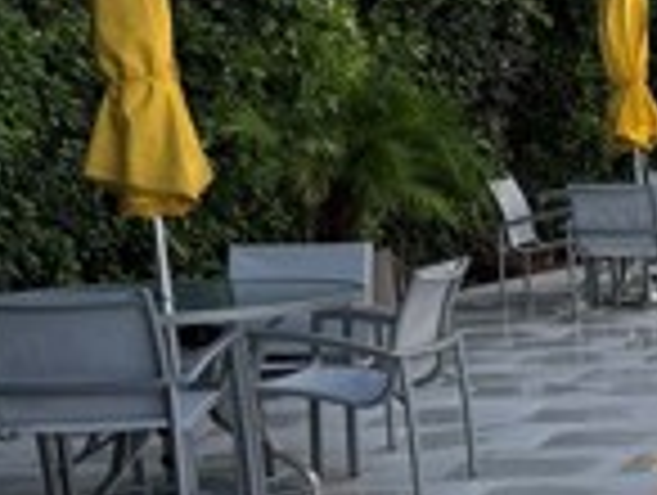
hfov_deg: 15.0
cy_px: 446
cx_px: 1341
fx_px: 1996
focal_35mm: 105
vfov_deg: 14.0
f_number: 1.78
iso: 100
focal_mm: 6.76
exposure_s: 1/1271
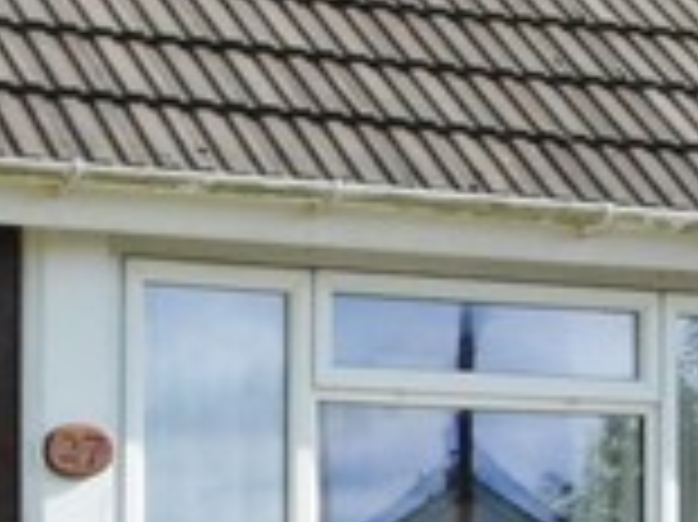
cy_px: 515
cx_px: -14
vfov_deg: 9.6
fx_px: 3083
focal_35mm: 153
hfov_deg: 12.7
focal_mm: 16
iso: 800
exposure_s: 1/640
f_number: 13
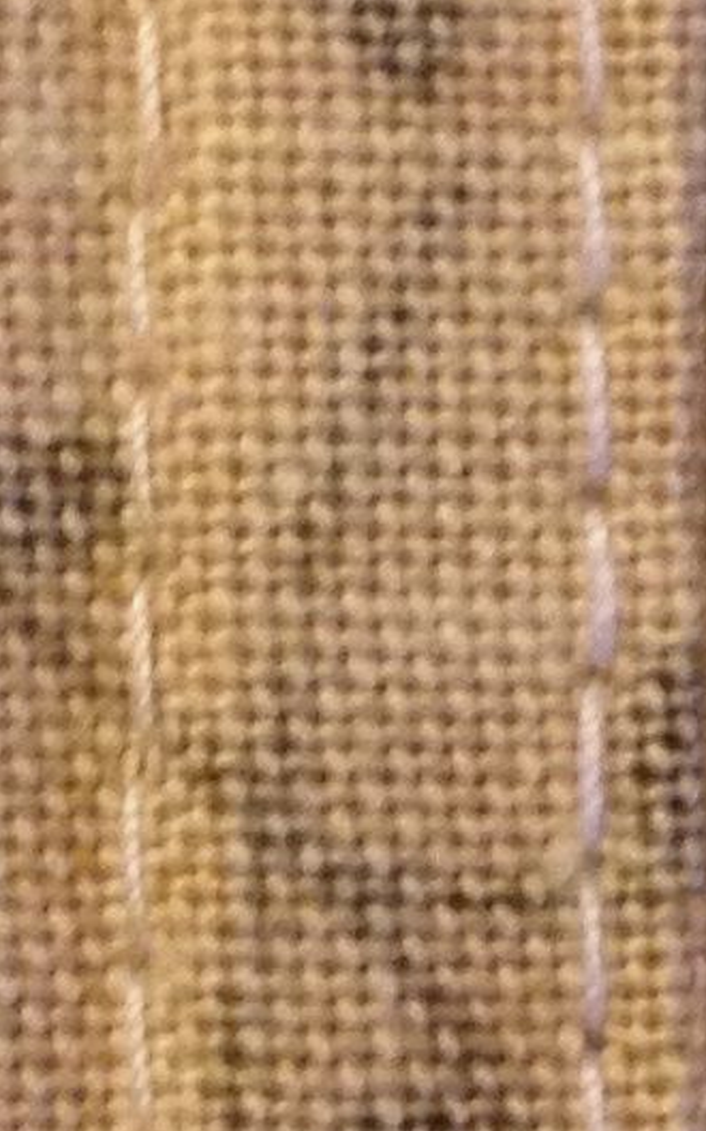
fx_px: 7059
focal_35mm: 229
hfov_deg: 5.7
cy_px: 746
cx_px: 355
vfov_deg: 9.2
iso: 250
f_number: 2.4
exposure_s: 1/20
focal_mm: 4.28
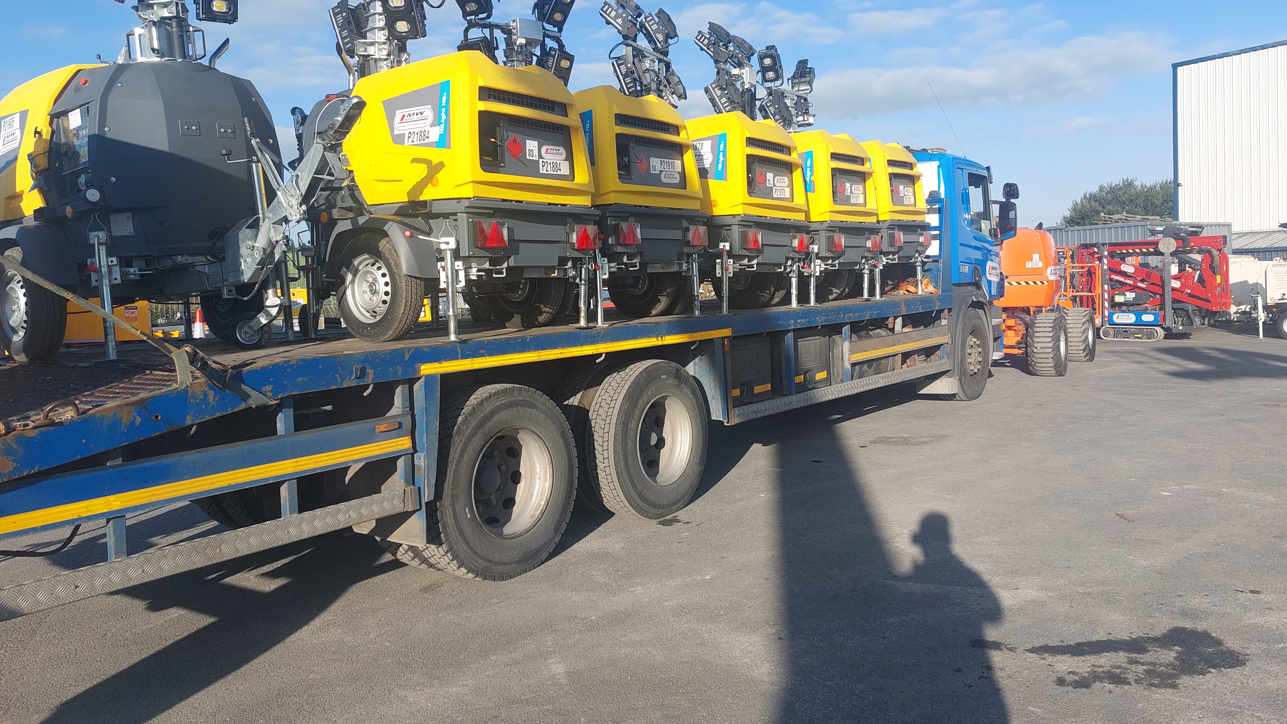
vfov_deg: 41.4
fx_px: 956
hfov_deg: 67.9
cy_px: 303
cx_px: 683
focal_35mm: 28
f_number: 1.8
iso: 25
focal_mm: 5.23
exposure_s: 1/797
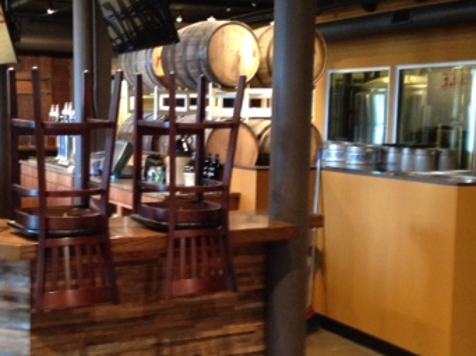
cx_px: 162
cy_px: 191
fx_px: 852
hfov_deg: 31.0
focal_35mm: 62
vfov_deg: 23.6
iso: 400
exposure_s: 1/15
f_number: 2.4
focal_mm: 4.12
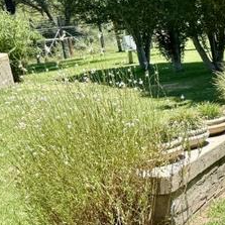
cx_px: 364
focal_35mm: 76
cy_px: 113
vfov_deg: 22.8
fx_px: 559
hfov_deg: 19.1
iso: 80
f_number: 1.78
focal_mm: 6.76
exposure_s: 1/1689
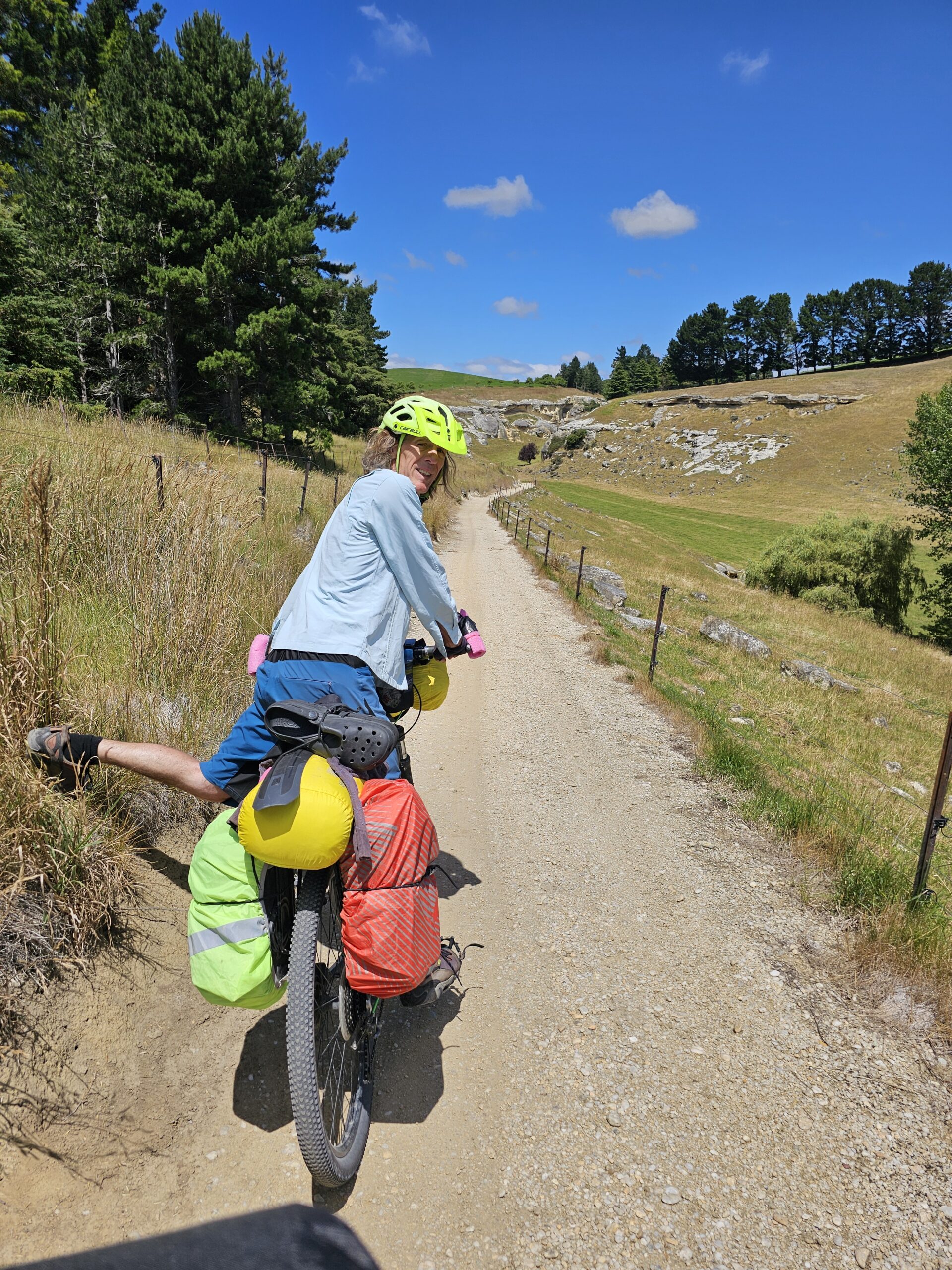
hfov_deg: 58.9
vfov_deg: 73.9
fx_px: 843
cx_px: 476
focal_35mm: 23
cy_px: 635
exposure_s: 1/1663
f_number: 1.7
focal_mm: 6.3
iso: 10
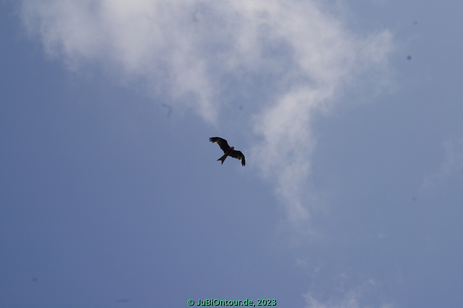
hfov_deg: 18.7
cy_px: 154
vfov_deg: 12.5
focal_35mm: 110
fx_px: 1407
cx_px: 232
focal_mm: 73
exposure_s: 1/350
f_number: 9.5
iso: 200
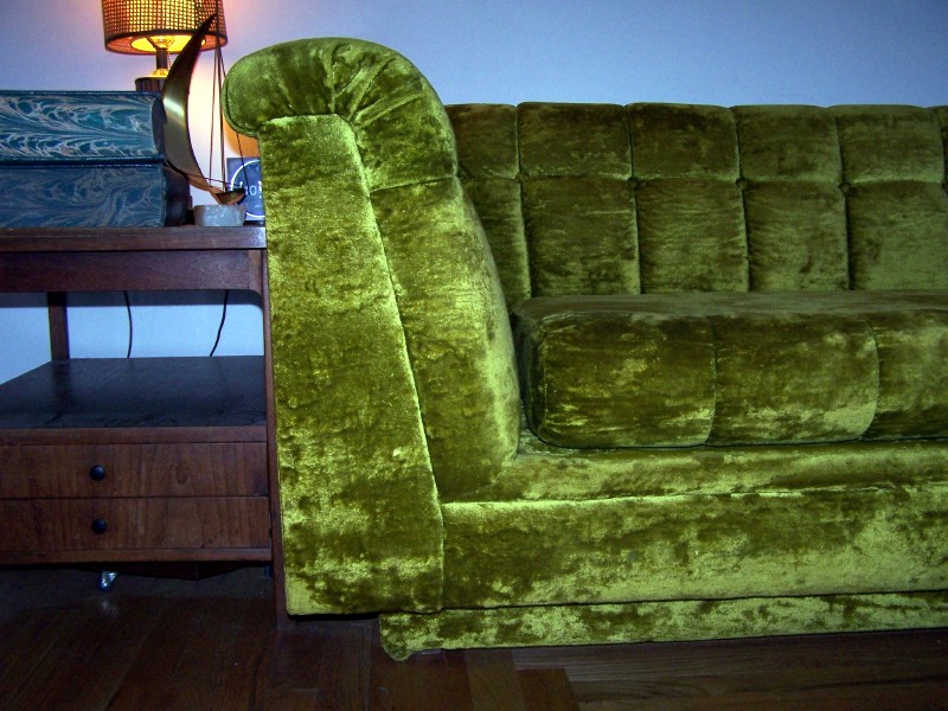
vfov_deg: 37.7
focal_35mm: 38
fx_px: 1041
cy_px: 356
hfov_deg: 49.0
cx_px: 474
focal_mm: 6.3
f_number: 2.8
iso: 140
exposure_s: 1/60
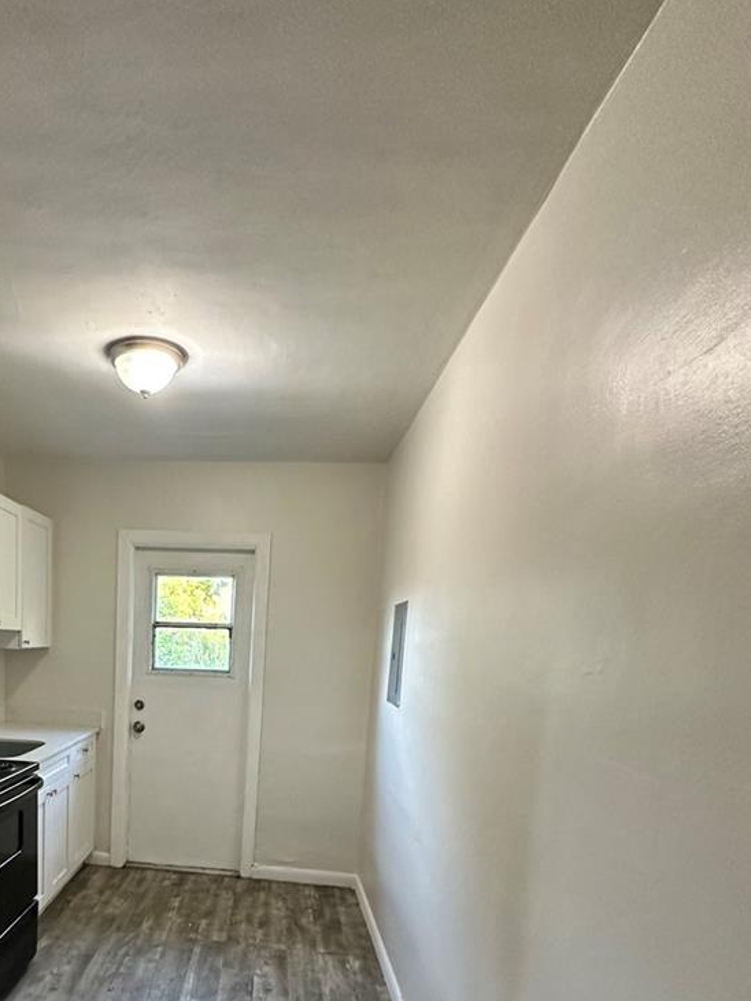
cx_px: 192
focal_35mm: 23
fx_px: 665
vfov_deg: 69.9
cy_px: 728
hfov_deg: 56.2
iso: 400
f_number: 2.2
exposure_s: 1/60
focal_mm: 2.22
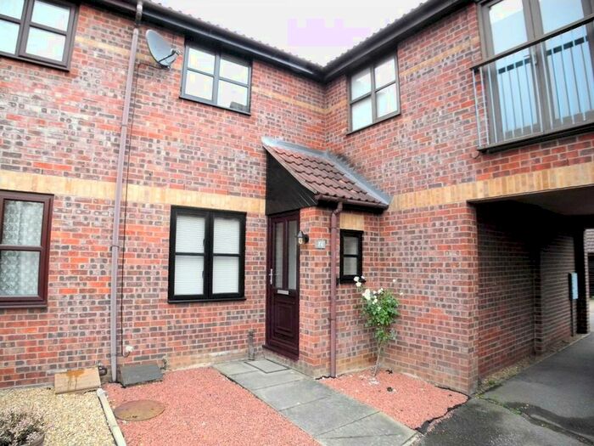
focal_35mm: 28
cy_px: 223
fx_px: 480
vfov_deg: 49.7
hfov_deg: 63.4
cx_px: 297
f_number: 2.8
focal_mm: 6
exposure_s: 1/200
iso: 800
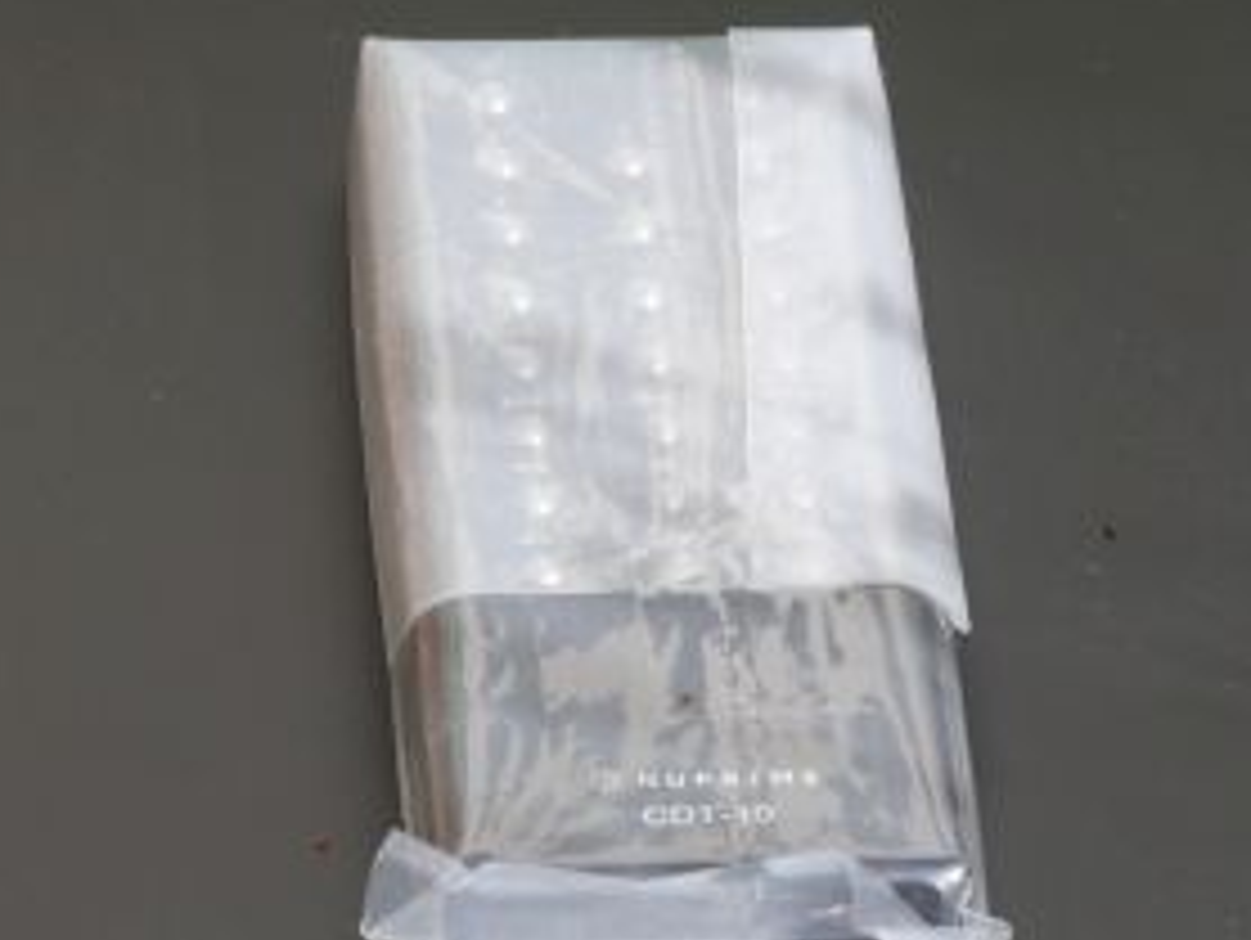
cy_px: 744
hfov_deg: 5.0
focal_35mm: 397
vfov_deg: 3.7
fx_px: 14360
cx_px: 864
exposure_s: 1/320
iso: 200
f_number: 6.3
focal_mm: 69
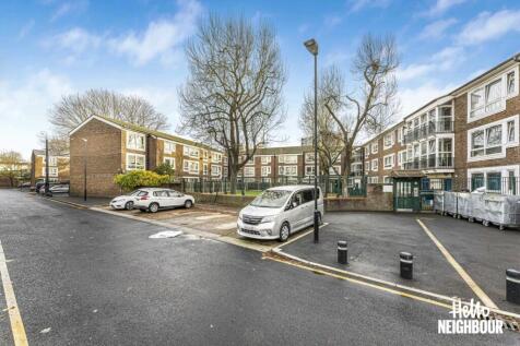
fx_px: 202
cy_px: 173
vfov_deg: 81.2
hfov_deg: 104.3
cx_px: 260
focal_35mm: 14
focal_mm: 14
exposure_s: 1/80
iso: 400
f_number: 13
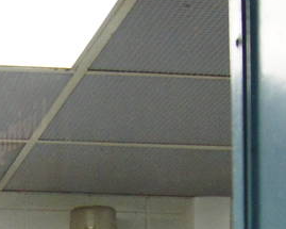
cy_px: 544
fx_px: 1278
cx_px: -78
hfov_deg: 12.4
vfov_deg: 9.2
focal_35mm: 151
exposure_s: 1/30
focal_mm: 18
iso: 1000
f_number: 3.5
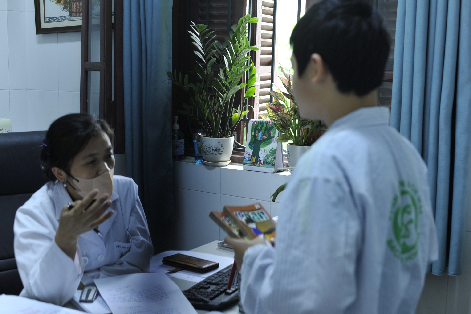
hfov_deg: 39.6
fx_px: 654
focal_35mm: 50
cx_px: 236
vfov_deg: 27.0
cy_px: 157
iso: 500
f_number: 3.5
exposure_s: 1/40
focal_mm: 50
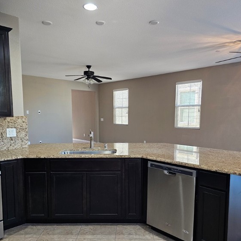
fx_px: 221
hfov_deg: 57.3
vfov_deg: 57.0
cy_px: 141
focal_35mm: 28
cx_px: 124
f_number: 1.7
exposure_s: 1/120
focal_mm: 6.3
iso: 320
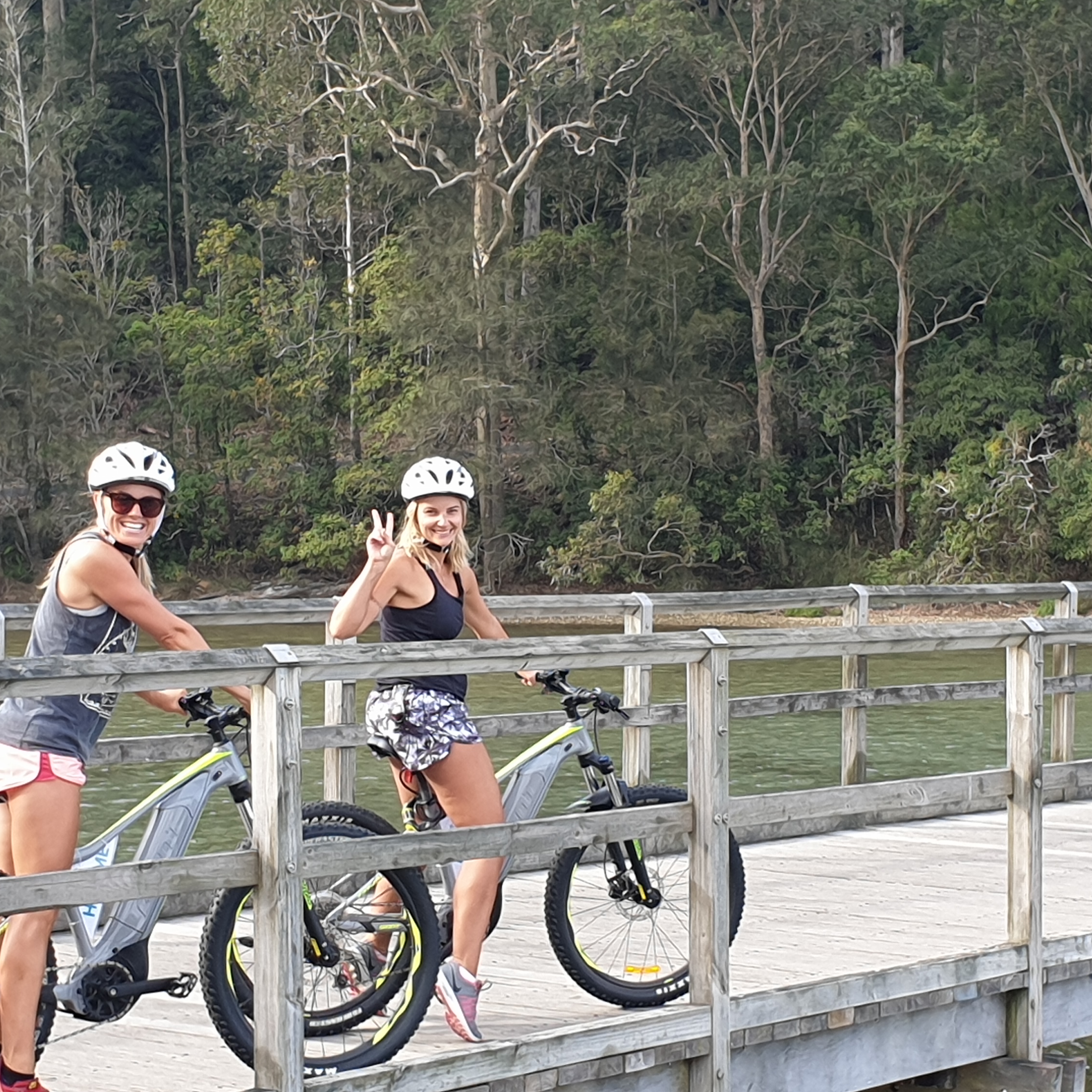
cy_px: 624
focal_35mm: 41
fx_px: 1463
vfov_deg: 40.8
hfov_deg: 40.9
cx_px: 498
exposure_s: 1/211
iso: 50
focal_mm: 4.3
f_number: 2.4
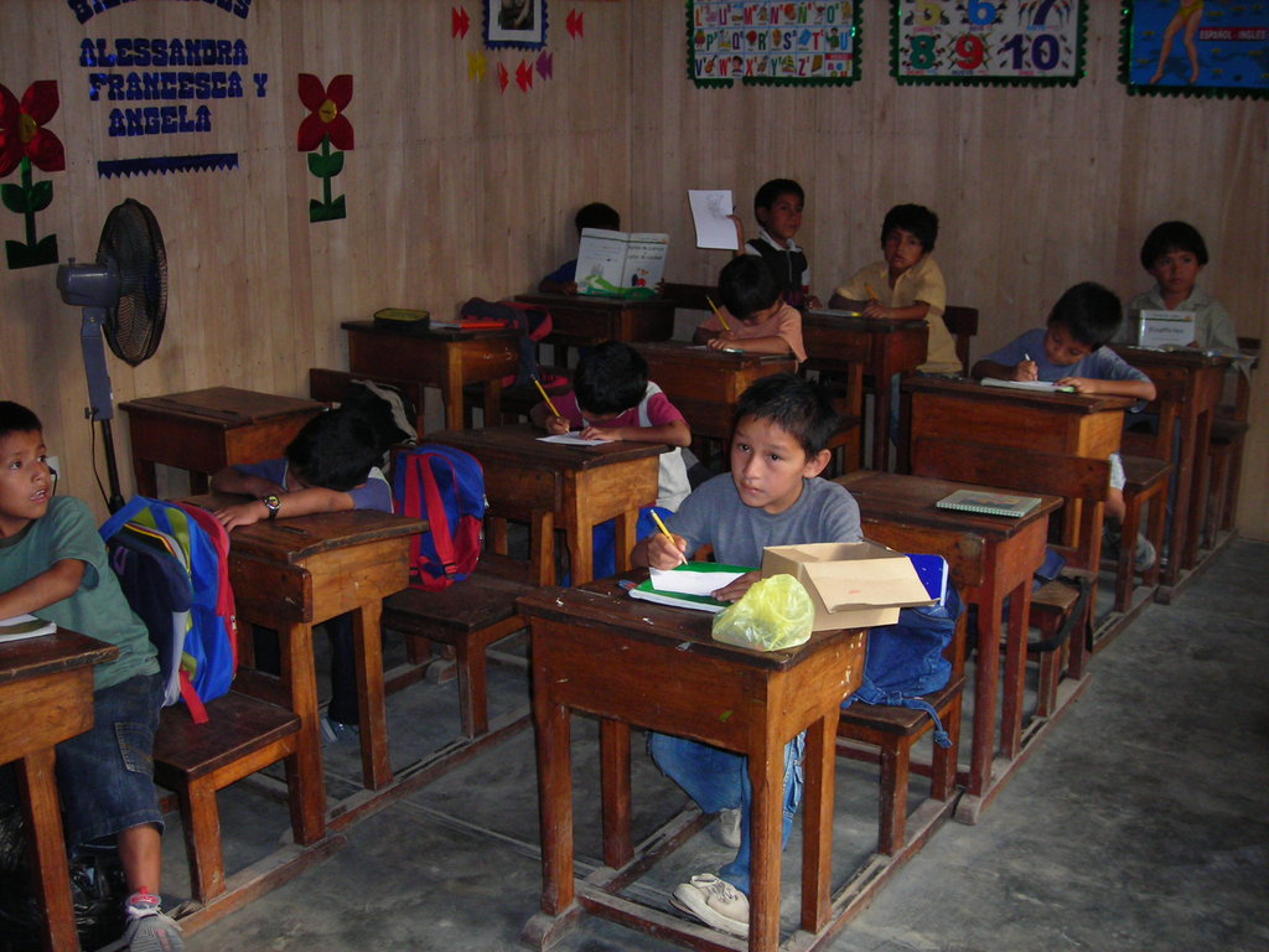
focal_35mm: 38
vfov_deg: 37.7
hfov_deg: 49.0
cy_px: 476
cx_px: 634
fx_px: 1393
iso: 131
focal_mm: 6.3
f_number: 3.2
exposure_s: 1/60.1
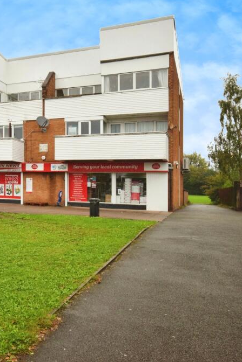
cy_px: 179
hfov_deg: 39.4
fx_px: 323
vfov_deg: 58.7
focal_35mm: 32
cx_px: 46
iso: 1000
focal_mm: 14
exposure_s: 1/800
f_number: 5
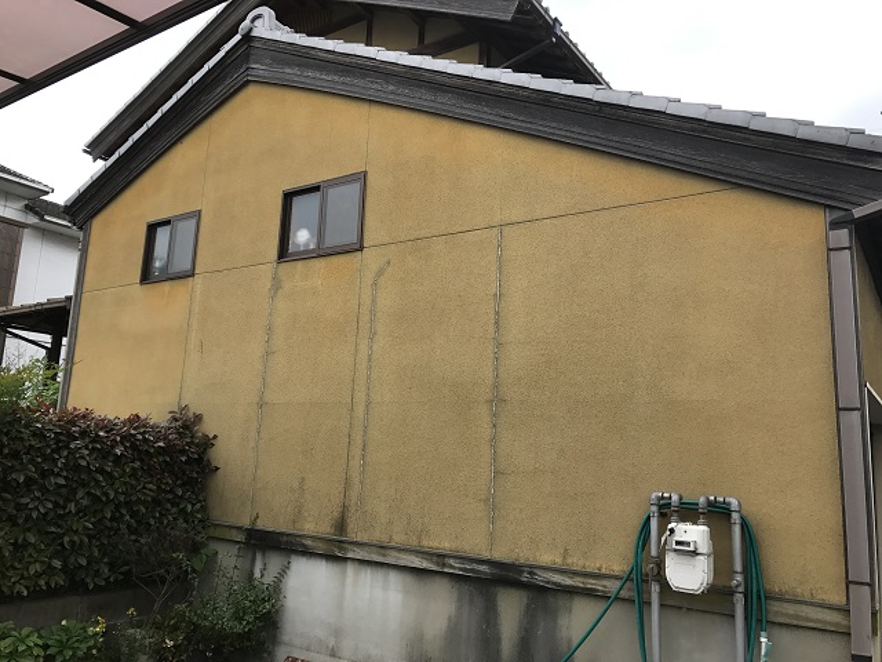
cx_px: 441
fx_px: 713
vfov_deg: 49.7
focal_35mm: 28
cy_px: 331
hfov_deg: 63.4
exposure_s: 1/1008
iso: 20
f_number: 1.8
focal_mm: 3.99
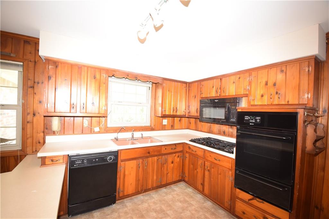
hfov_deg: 100.4
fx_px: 137
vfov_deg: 77.3
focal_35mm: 15
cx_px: 164
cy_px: 110
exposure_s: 1/80
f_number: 4.5
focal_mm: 10
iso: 800
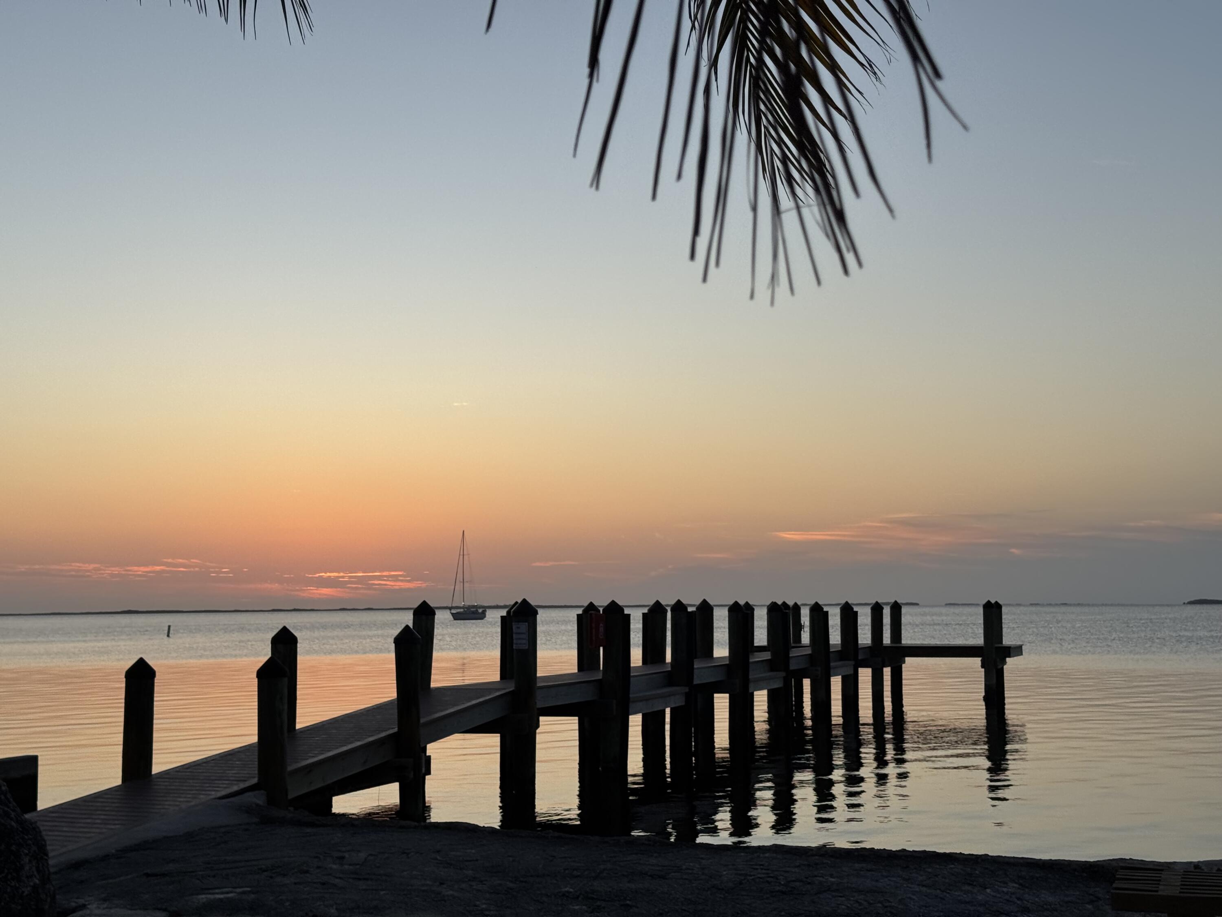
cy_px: 458
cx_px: 611
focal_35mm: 48
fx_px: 1694
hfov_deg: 39.7
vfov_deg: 30.3
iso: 64
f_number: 1.78
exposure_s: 1/700
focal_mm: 6.76
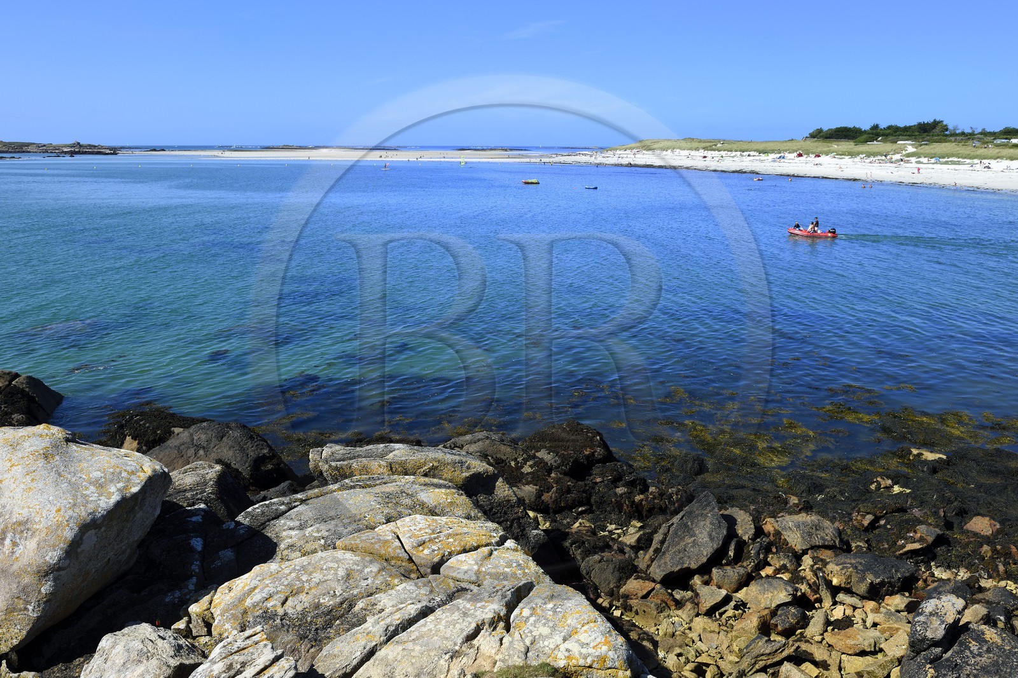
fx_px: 792
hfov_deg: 65.5
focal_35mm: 28
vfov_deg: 46.4
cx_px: 509
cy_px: 339
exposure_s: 1/320
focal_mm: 28
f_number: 11
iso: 200
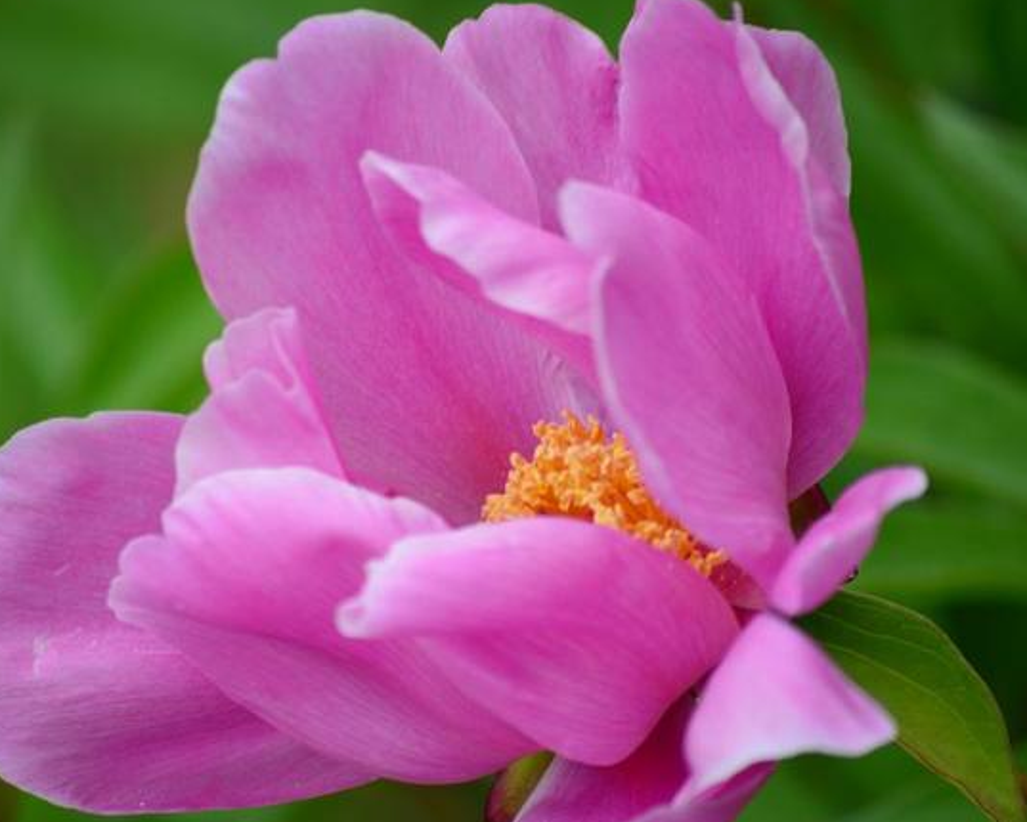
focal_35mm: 377
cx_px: 446
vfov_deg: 4.1
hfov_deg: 5.1
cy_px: 426
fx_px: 11463
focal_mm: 180
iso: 100
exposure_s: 1/125
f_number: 5.6
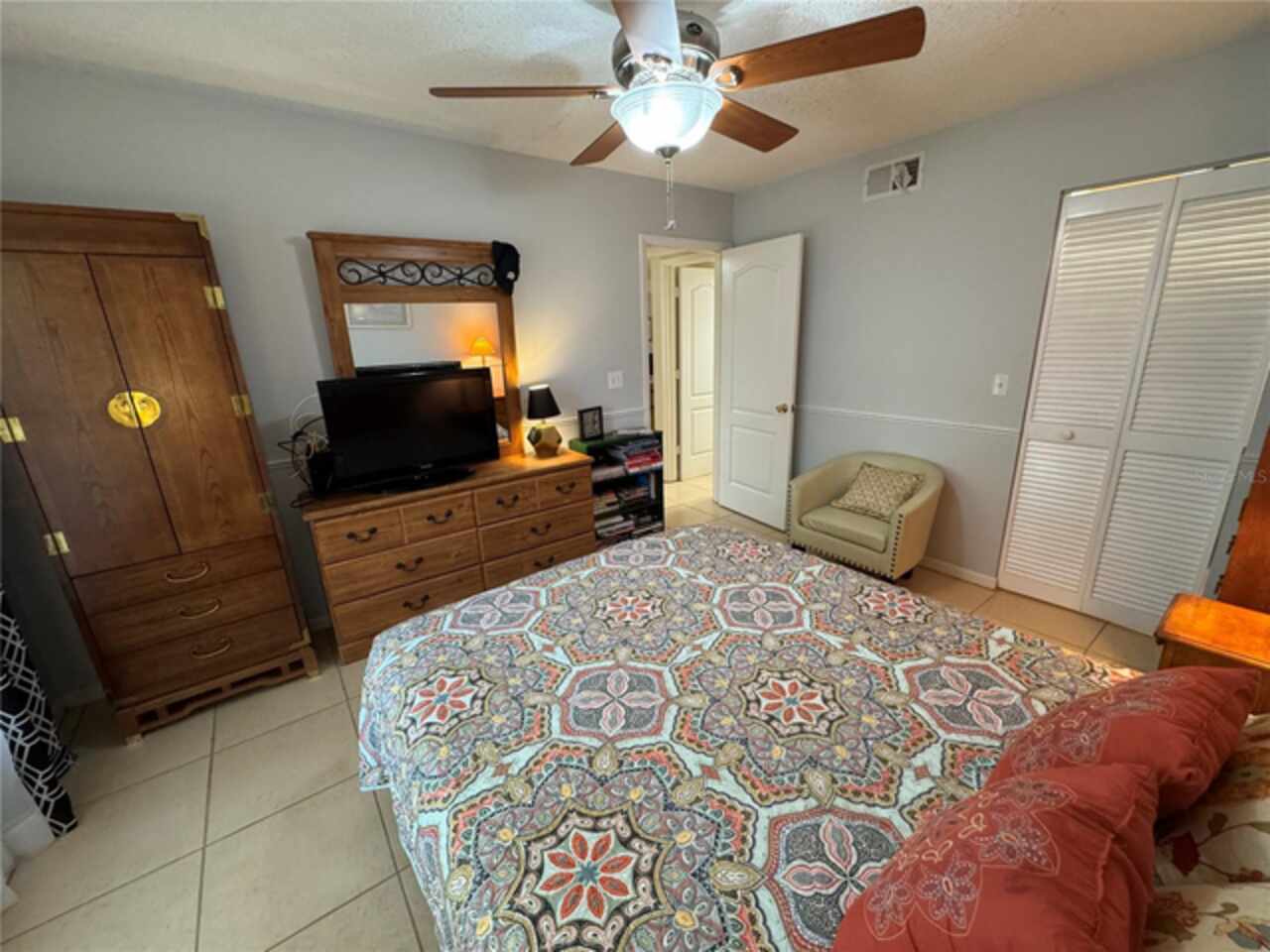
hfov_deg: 102.1
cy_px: 476
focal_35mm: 14
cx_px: 635
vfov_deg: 85.7
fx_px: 514
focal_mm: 2.22
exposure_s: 1/60
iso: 320
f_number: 2.2
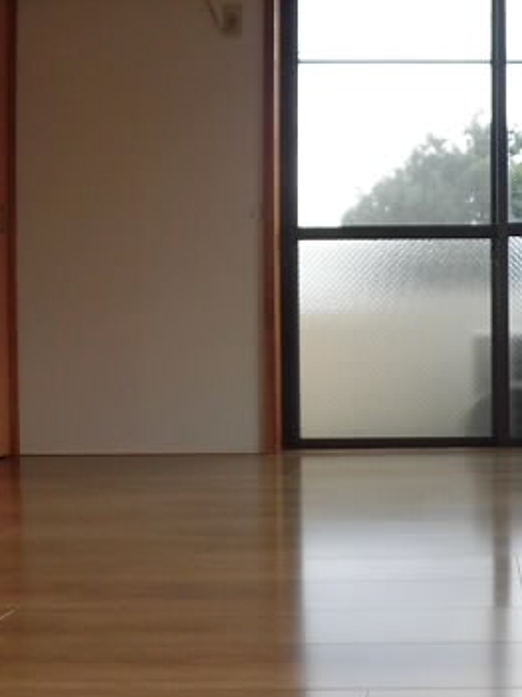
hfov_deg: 33.0
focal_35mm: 41
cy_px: 348
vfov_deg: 45.8
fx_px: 825
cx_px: 488
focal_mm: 4.3
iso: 160
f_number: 3.1
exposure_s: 1/60
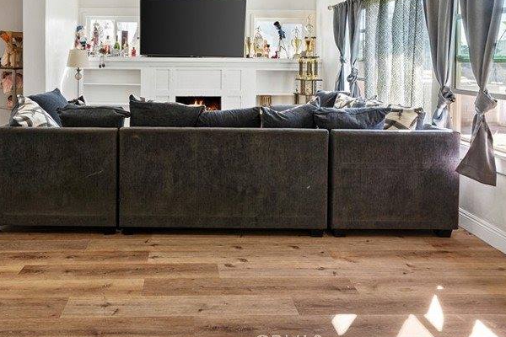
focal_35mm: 29
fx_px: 408
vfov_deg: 42.9
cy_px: 67
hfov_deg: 63.0
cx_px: 200
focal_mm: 17
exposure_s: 1/15
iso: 400
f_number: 5.6
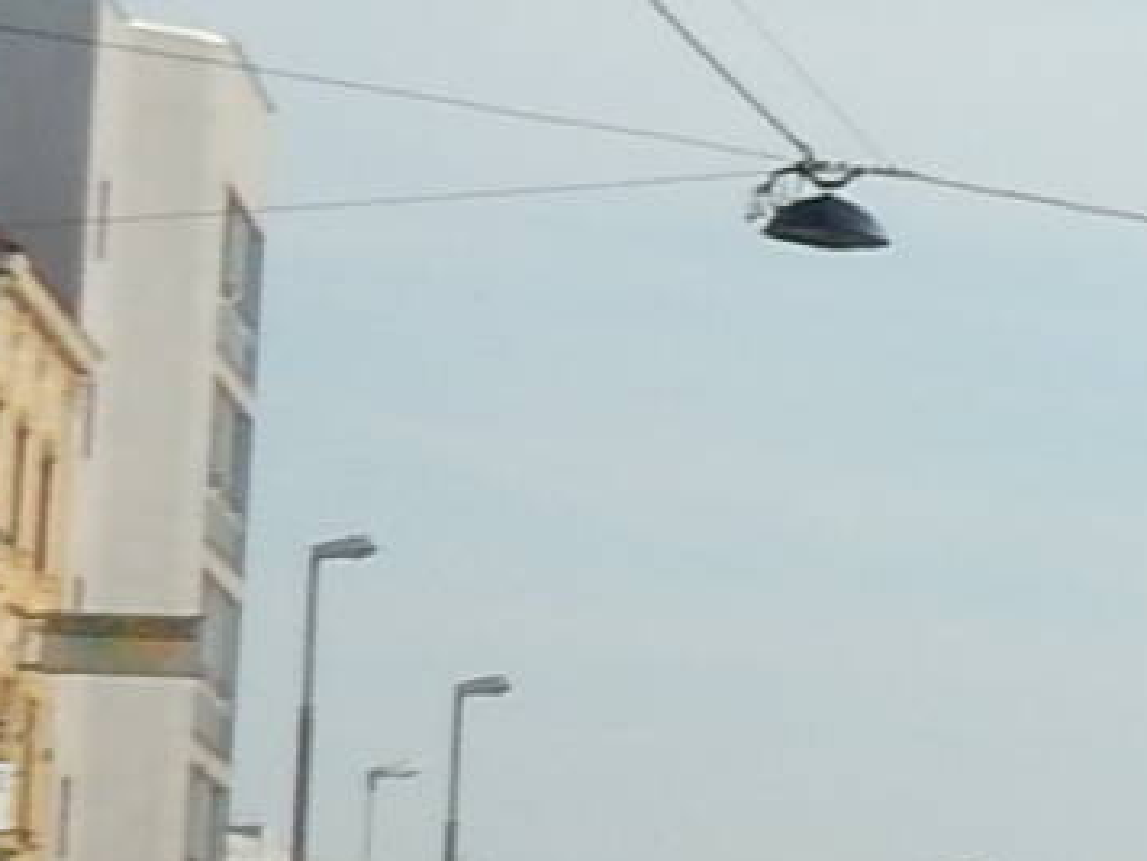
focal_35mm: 259
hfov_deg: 6.6
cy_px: 464
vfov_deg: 5.7
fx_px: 8582
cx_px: 3979
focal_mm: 6.4
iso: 125
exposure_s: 1/800
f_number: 4
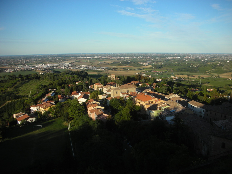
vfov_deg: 40.7
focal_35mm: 35
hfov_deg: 52.6
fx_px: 235
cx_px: 116
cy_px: 87
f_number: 8.5
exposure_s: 1/70.2
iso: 50
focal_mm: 5.8
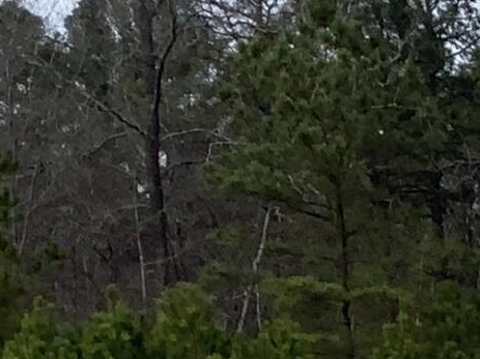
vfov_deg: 6.8
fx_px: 2786
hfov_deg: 9.1
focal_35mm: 201
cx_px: 1021
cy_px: 990
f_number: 2.4
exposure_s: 1/783
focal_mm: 3.3
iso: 25
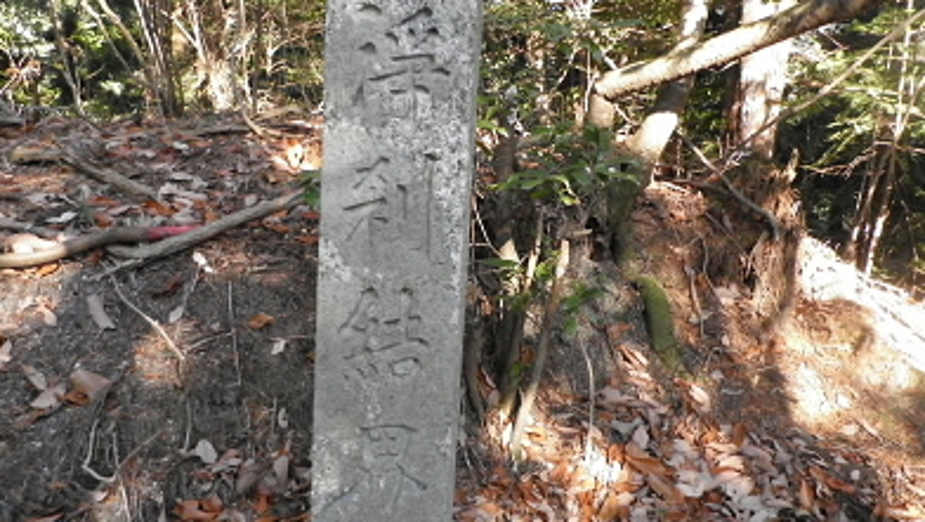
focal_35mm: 30
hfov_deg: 64.3
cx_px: 458
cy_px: 253
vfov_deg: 39.0
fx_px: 736
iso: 400
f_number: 3.2
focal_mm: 4.9
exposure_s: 1/250
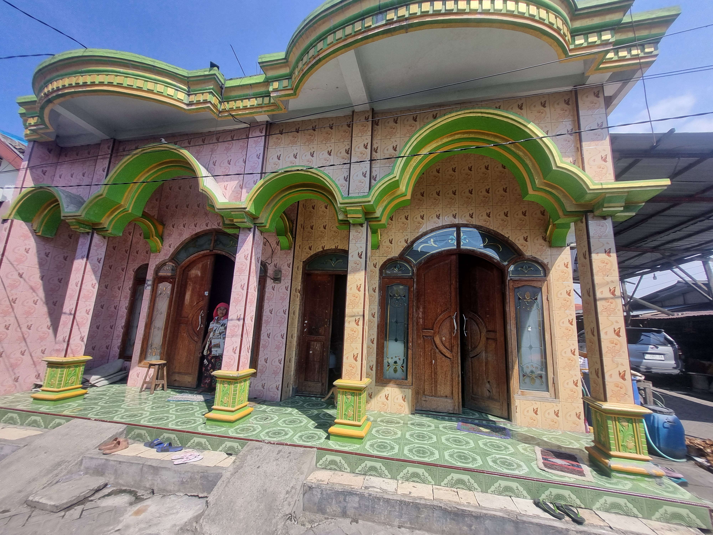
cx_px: 356
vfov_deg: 89.9
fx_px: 268
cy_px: 268
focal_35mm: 13
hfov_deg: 106.2
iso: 50
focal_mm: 1.74
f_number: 2.2
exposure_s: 1/958
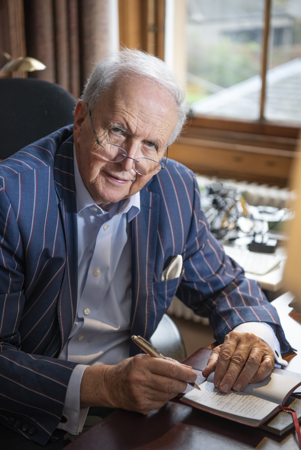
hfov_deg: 20.9
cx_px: 150
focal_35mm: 65
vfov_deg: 30.9
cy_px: 225
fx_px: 815
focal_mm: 65
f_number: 2.8
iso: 800
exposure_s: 1/250
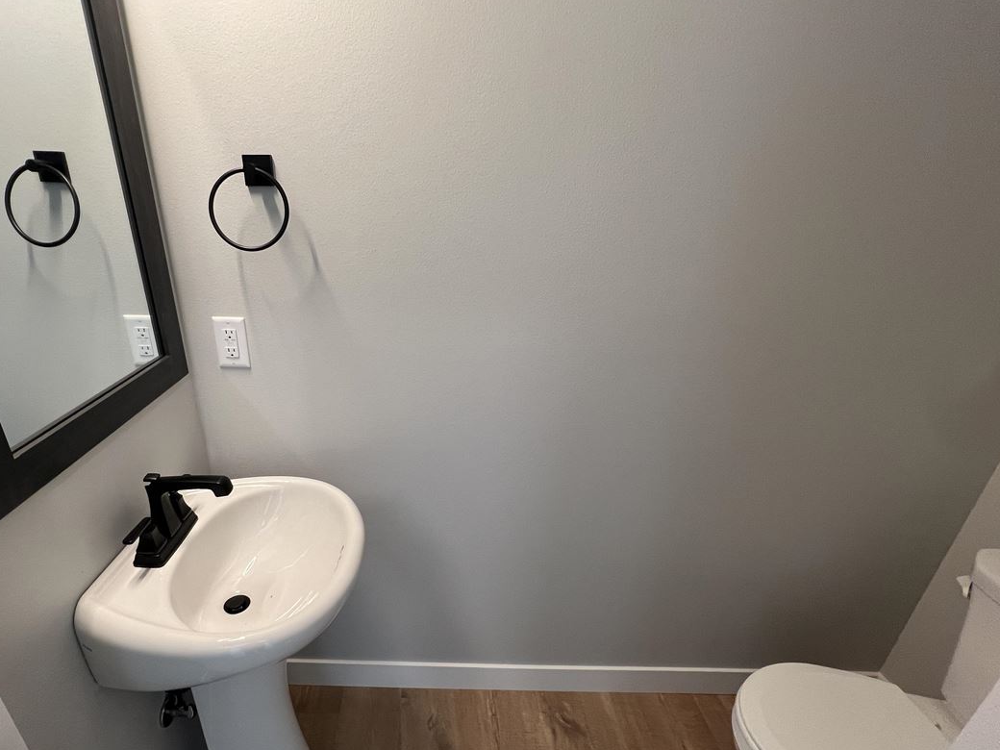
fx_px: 462
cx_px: 423
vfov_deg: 77.8
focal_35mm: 16
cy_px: 421
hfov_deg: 93.8
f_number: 1.8
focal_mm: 1.57
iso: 160
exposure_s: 1/60
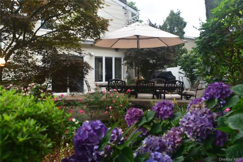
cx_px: 122
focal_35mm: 27
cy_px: 81
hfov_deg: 67.4
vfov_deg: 47.9
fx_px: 182
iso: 400
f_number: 7.1
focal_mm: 18
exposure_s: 1/40
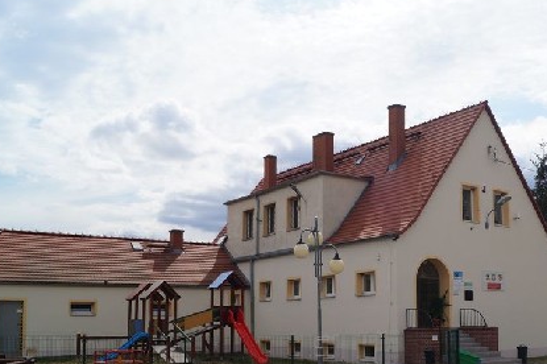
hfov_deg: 46.4
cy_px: 257
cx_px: 380
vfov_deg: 32.2
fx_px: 622
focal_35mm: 41
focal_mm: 18
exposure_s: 1/400
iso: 100
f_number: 10
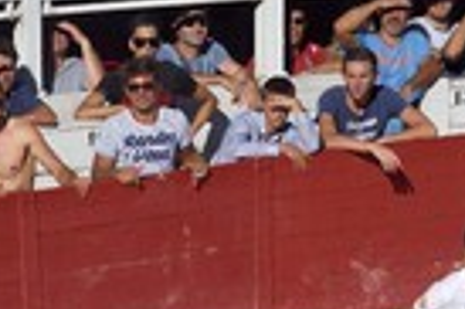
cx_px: 278
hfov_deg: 5.0
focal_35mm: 415
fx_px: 5354
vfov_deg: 3.3
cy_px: 445
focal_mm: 135
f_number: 13
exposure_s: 1/1250
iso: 400
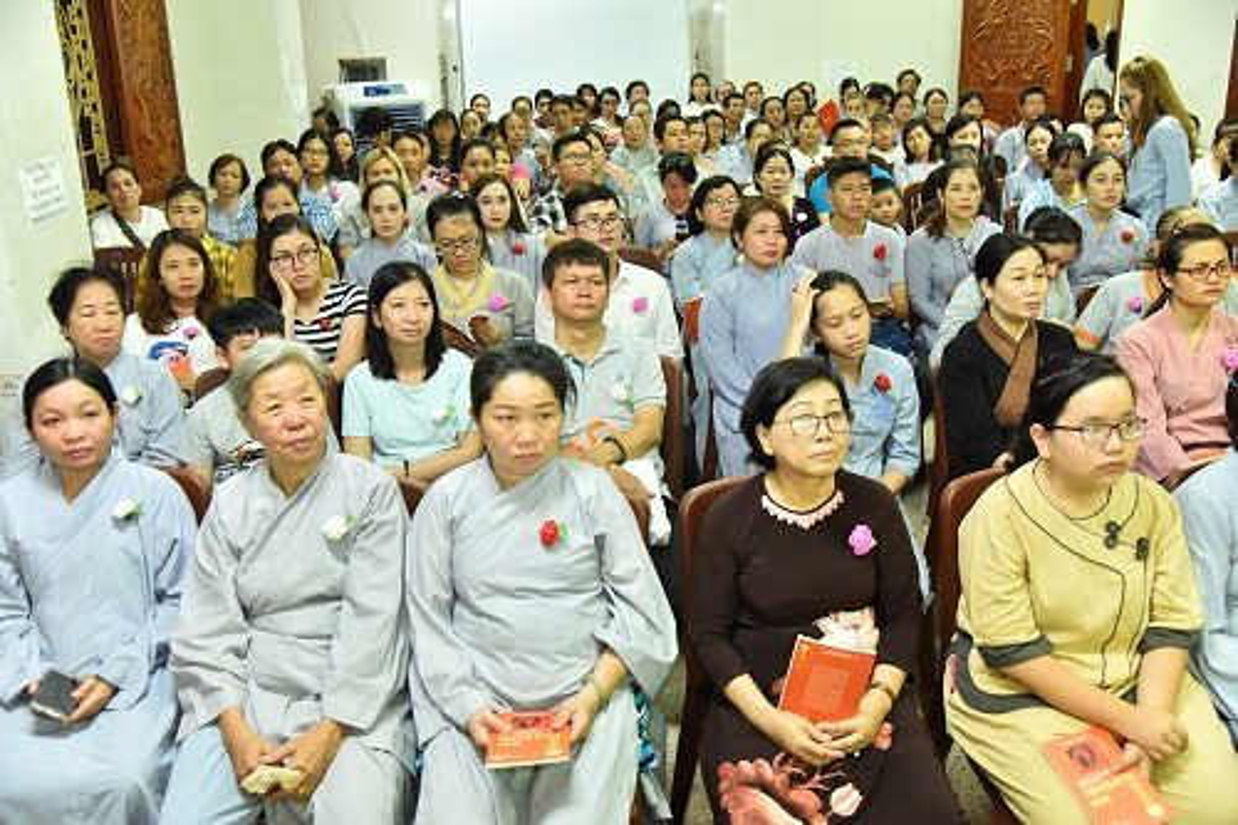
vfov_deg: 38.9
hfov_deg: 55.8
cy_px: 412
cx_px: 619
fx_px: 1169
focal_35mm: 34
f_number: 4
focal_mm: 34
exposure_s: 1/60
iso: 4000
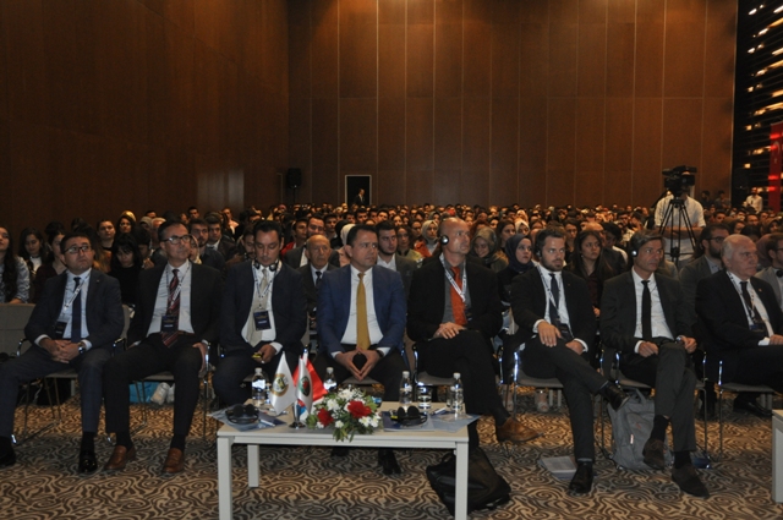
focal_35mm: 38
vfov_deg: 35.4
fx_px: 815
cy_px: 260
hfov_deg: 51.3
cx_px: 392
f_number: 3.8
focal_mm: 25
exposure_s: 1/60
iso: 800
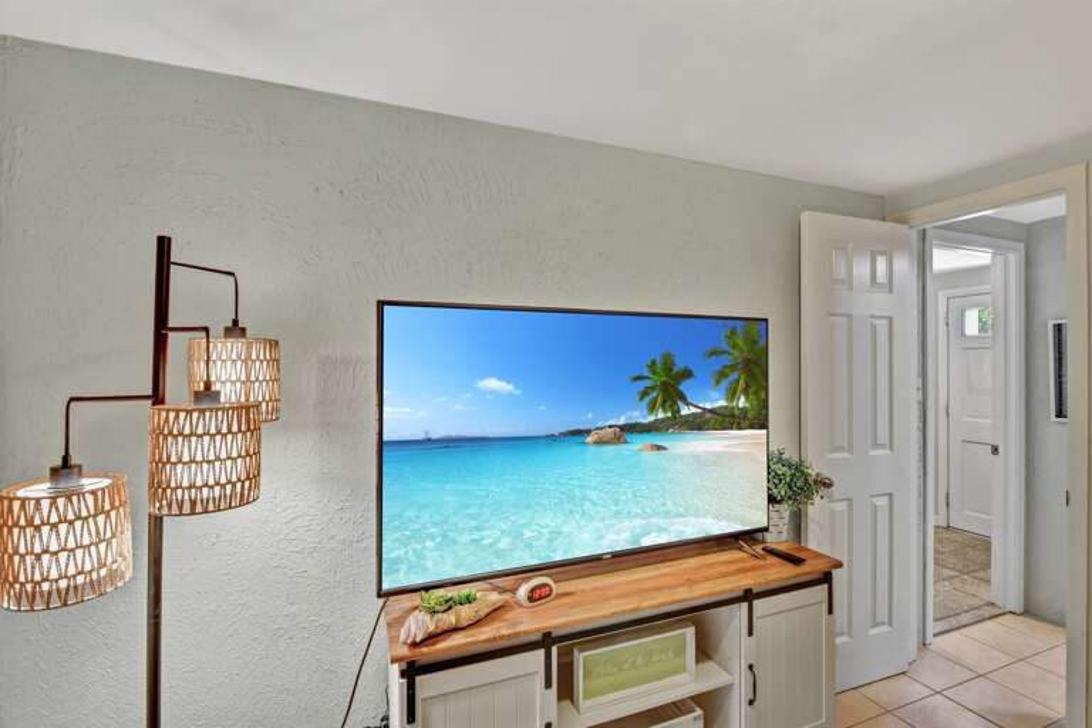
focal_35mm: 16
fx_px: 500
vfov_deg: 72.1
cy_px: 364
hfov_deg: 95.0
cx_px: 546
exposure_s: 1/1.6
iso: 400
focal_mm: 11
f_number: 8
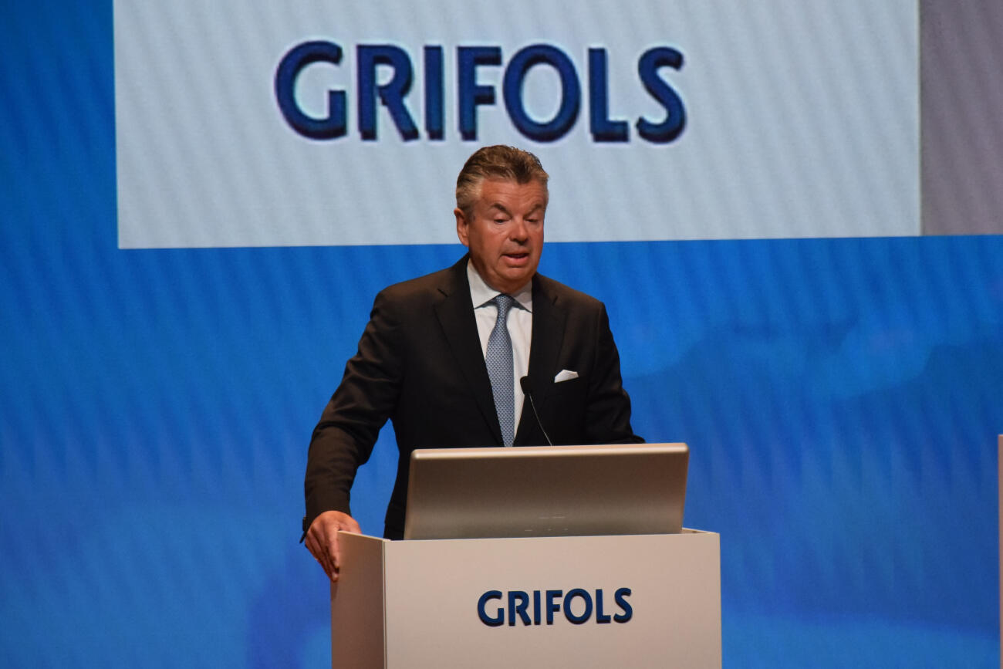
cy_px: 334
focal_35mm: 210
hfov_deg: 9.8
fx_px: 5851
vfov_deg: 6.5
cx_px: 502
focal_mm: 140
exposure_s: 1/500
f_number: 5.6
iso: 2800
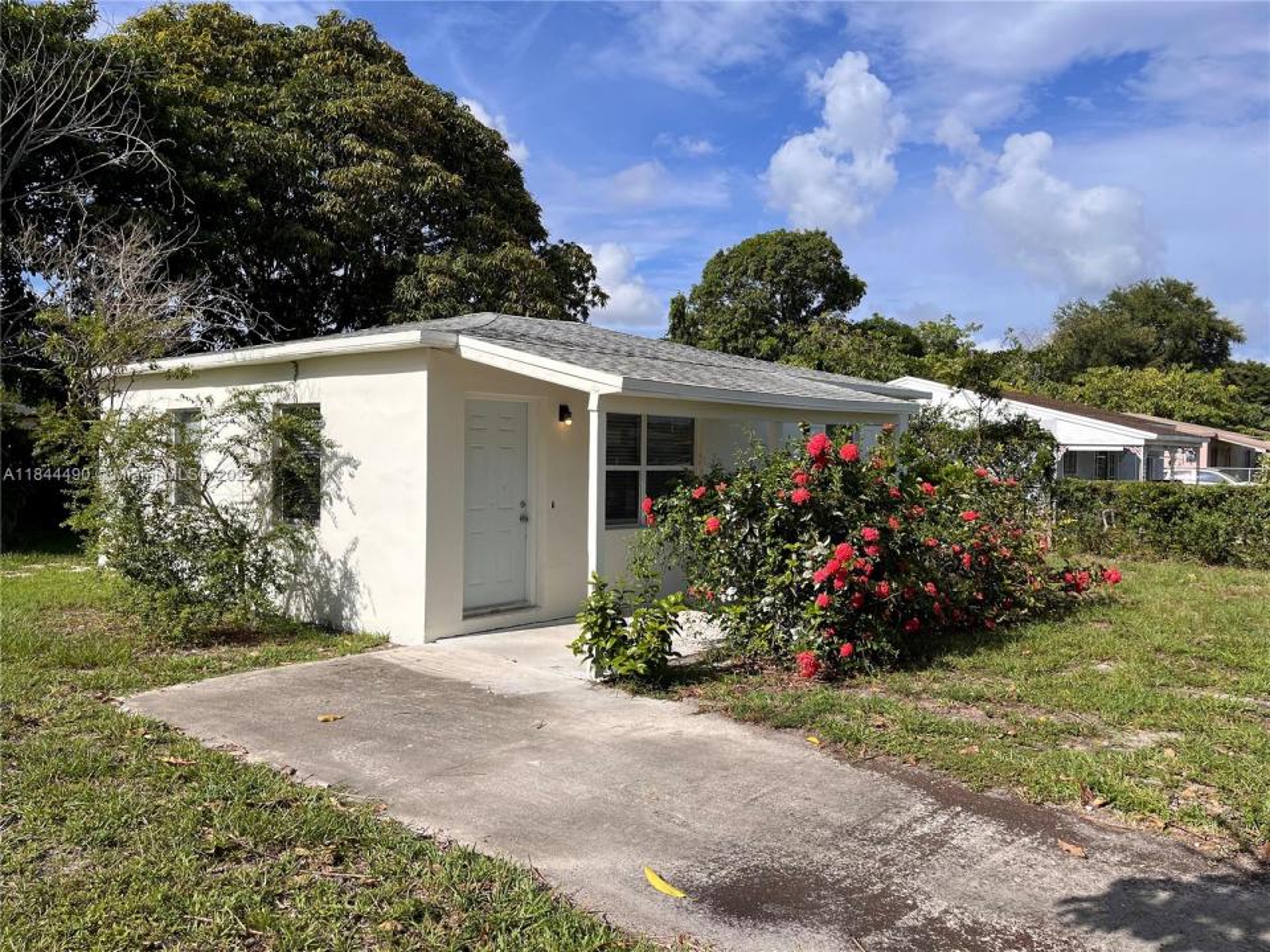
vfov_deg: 53.1
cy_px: 476
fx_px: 954
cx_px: 635
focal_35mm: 26
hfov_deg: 67.3
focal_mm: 5.1
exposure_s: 1/4484
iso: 50
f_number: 1.6
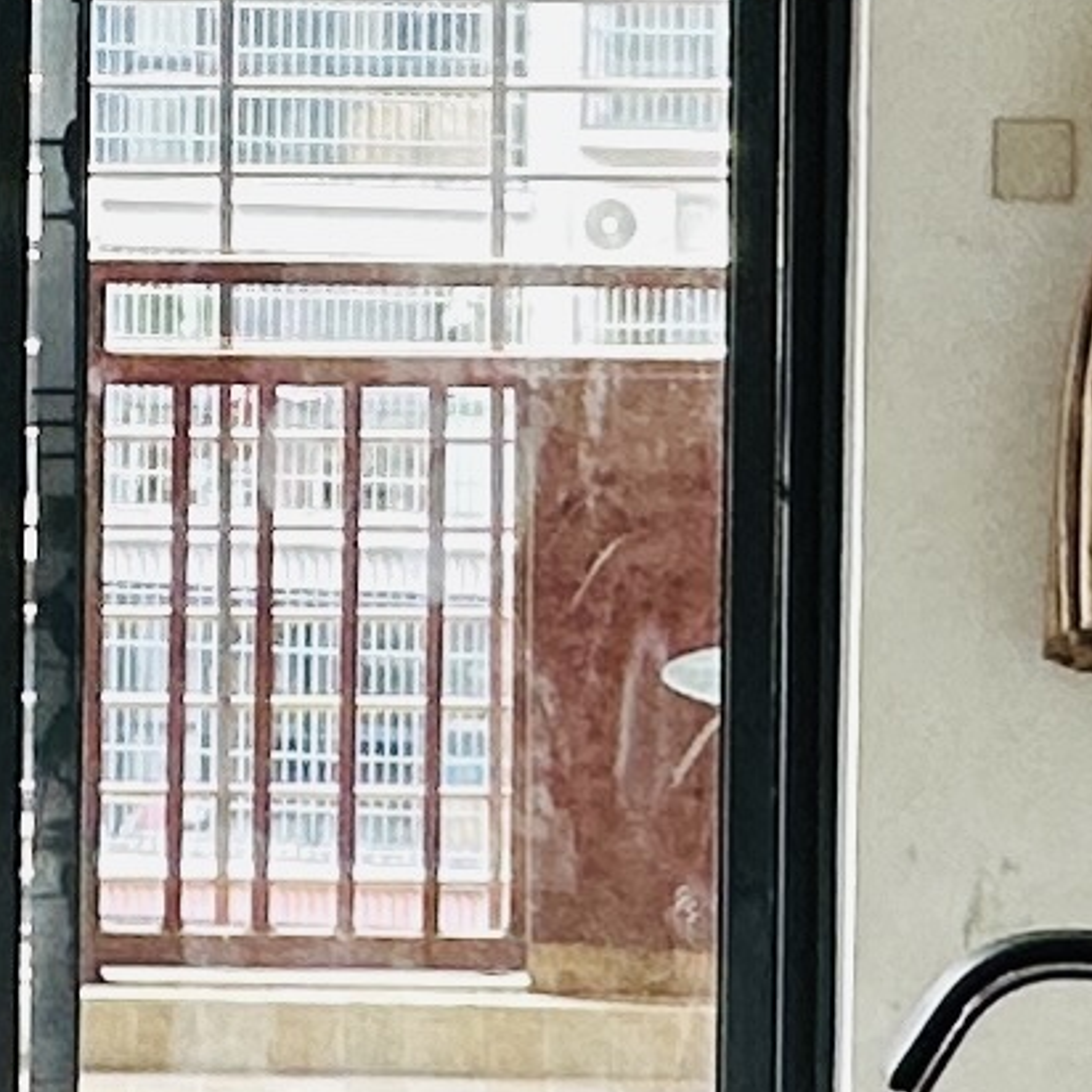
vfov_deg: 14.2
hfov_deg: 14.2
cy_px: 66
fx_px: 4319
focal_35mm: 121
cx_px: 53
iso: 125
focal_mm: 2.22
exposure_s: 1/99
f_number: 2.2
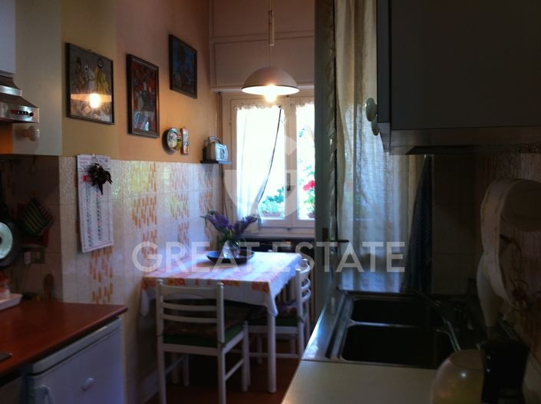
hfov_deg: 52.7
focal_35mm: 35
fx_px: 546
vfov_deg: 40.6
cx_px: 270
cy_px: 202
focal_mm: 3.85
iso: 80
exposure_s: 1/15
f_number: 2.8
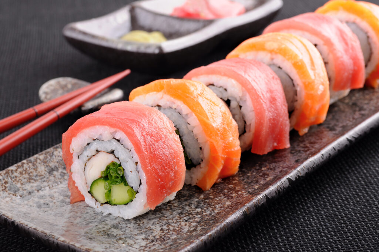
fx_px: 867
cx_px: 190
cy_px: 126
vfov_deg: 16.5
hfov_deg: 24.6
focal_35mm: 82
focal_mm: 55
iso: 200
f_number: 11
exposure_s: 1/125
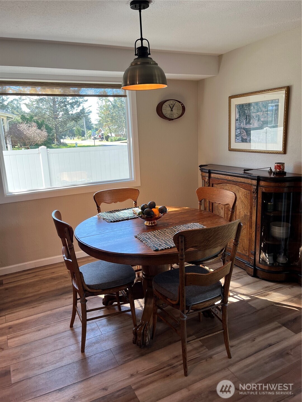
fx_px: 302
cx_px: 151
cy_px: 201
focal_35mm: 26
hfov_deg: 53.1
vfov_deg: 67.3
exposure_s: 1/120
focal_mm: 5.1
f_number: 1.6
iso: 50
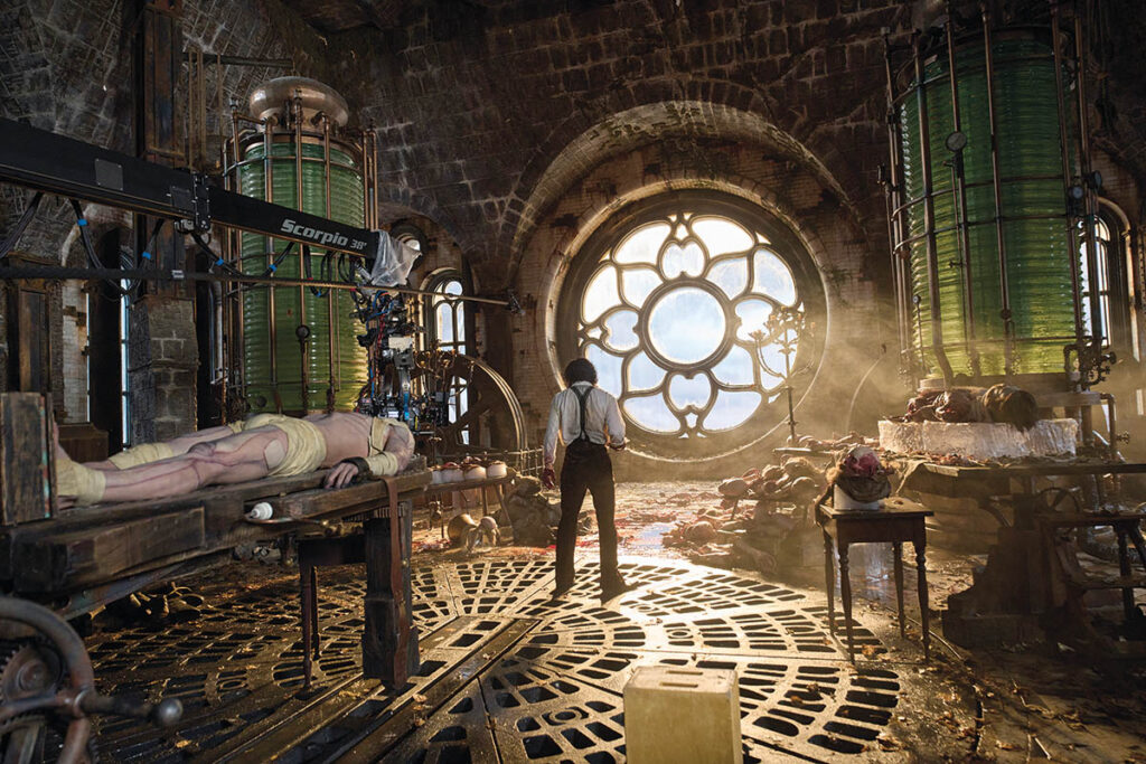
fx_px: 732
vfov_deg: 55.1
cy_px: 382
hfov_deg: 76.1
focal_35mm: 23
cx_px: 573
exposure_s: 1/200
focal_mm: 23
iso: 3200
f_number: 3.5
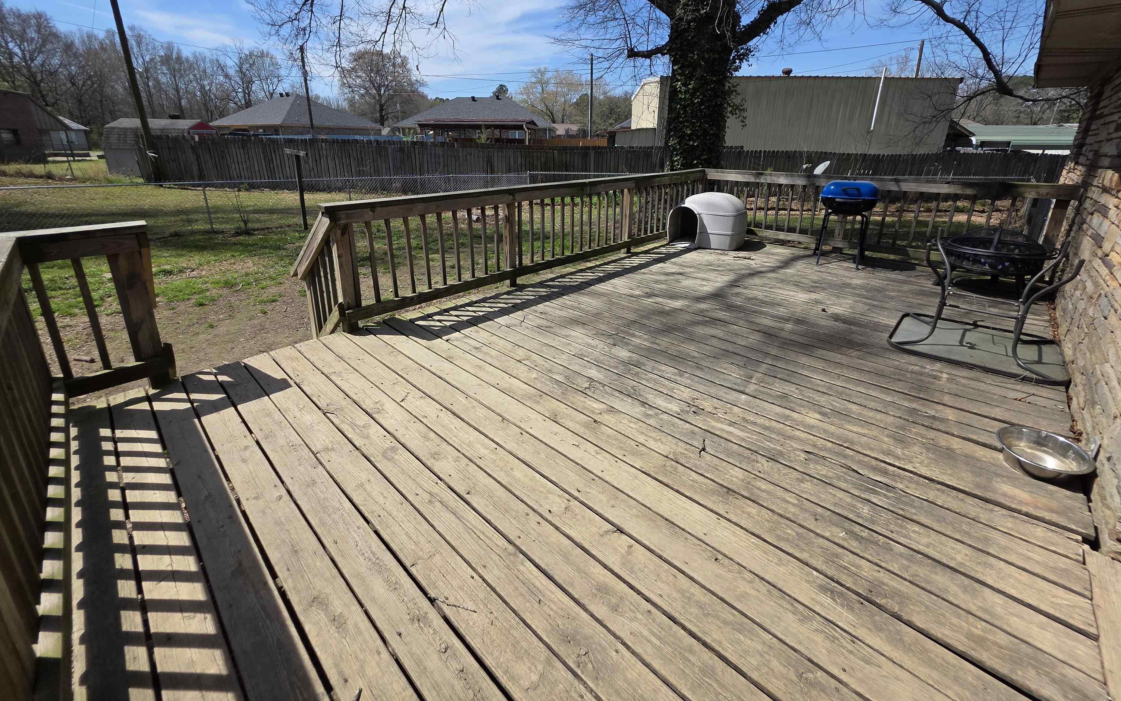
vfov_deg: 77.8
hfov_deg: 105.3
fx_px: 428
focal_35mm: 14
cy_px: 283
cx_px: 555
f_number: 1.9
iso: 40
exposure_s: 1/2157
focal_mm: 2.2
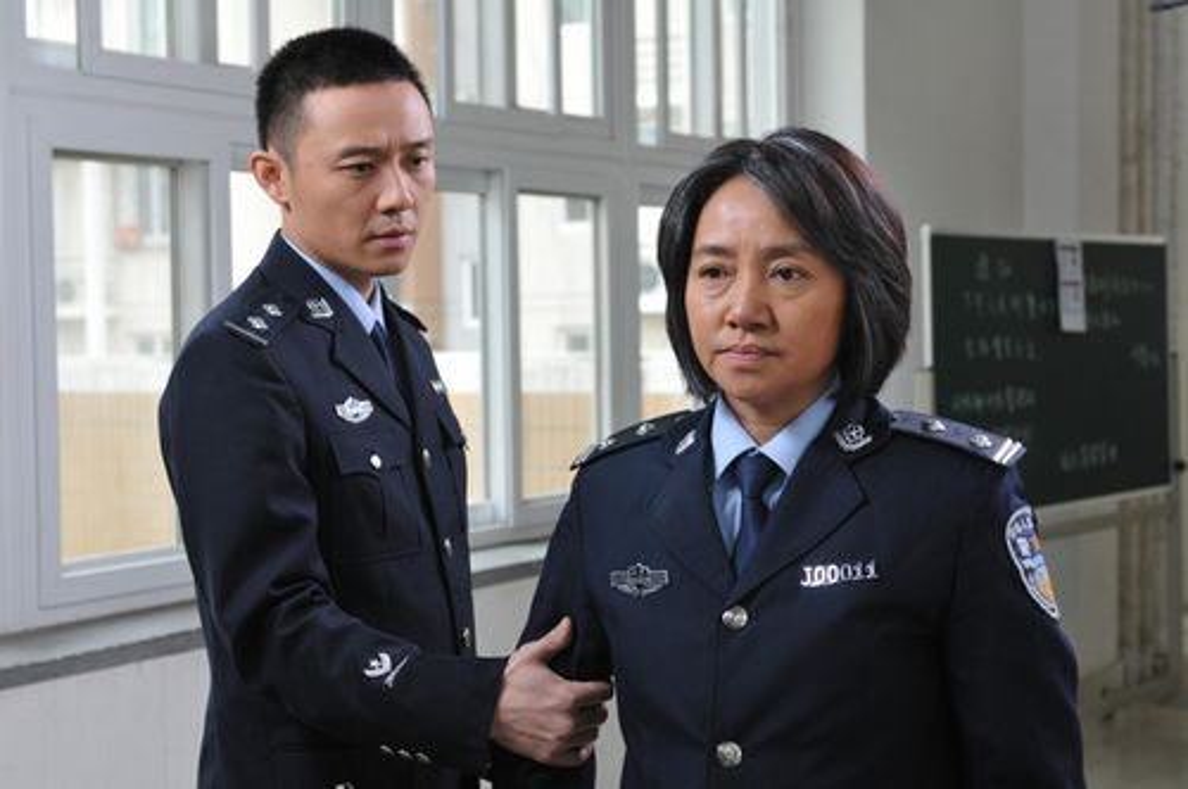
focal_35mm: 72
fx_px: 2373
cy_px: 394
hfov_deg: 28.1
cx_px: 594
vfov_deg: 18.9
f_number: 4.5
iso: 640
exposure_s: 1/80
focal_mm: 48
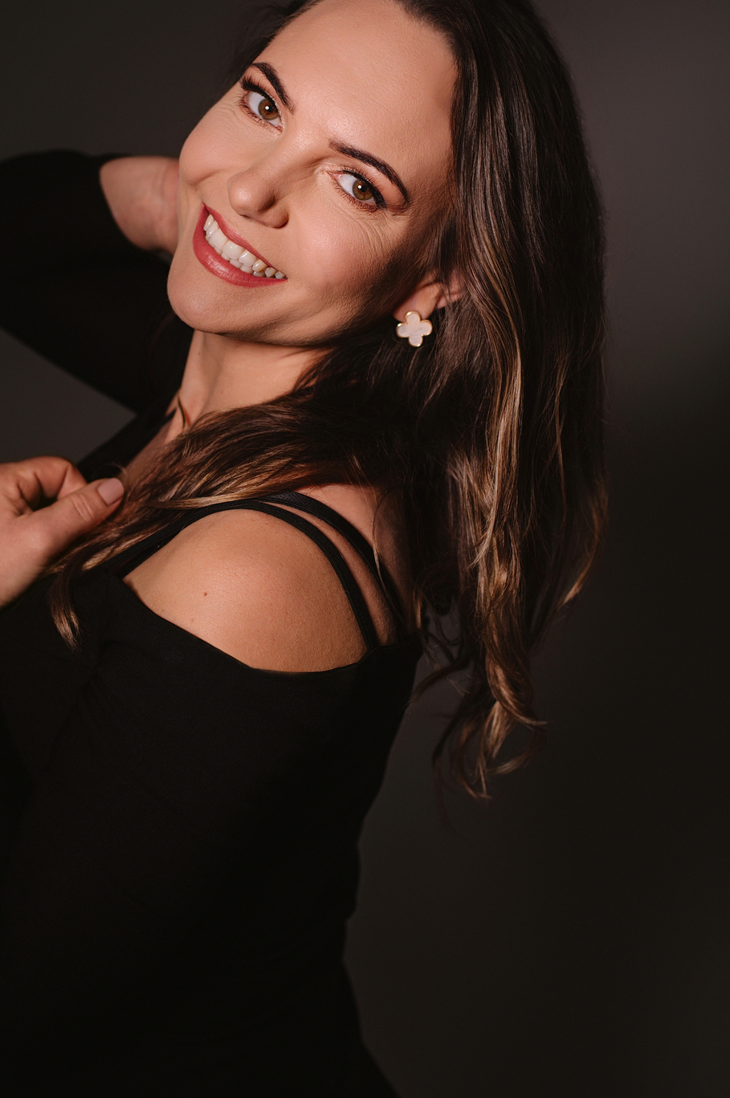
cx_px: 270
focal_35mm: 66
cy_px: 439
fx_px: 2011
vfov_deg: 30.5
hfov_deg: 20.5
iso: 100
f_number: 3.2
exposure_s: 1/200
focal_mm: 50
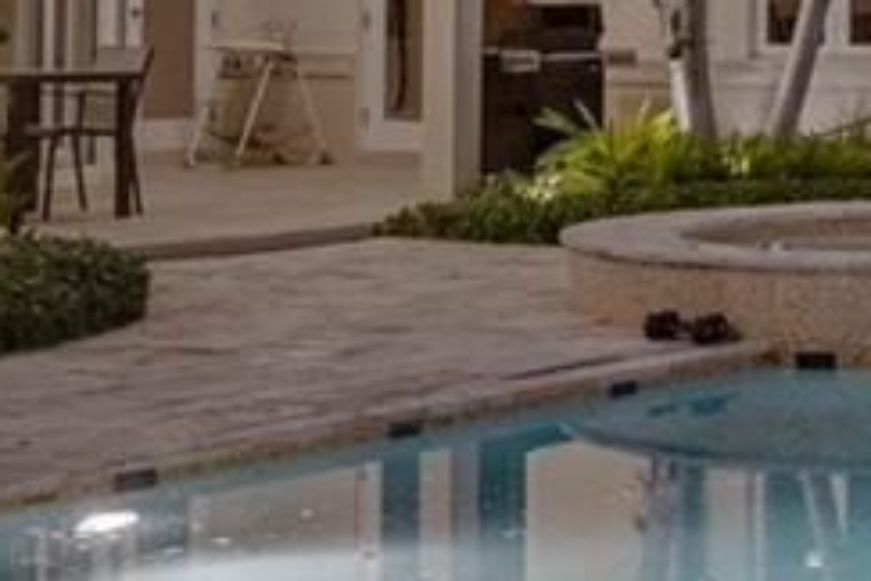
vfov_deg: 11.9
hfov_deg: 16.9
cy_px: -133
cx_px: 1215
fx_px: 2710
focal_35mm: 112
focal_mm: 17
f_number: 3.2
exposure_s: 1/30
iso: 6400
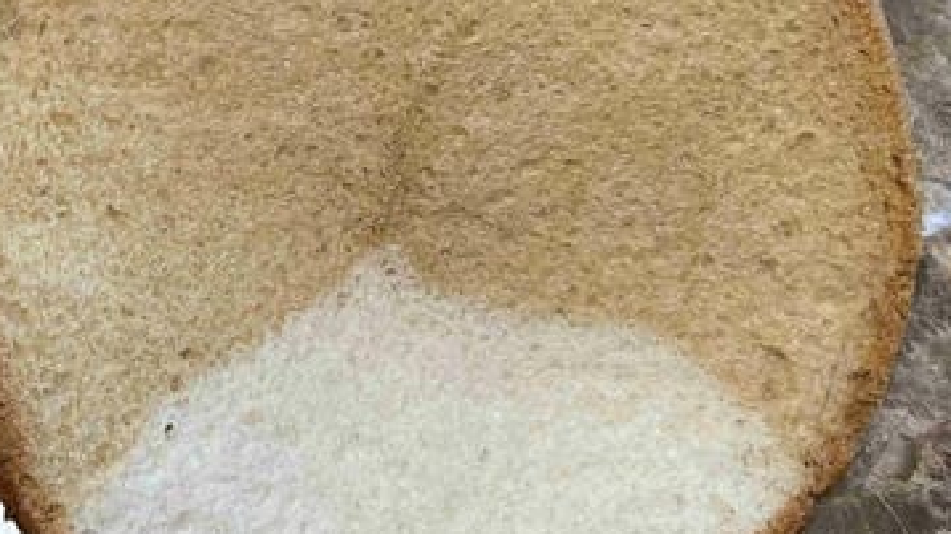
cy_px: -210
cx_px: 40
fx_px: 2395
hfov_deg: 21.8
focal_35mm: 95
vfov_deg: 12.2
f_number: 1.5
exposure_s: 1/120
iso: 100
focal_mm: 5.7
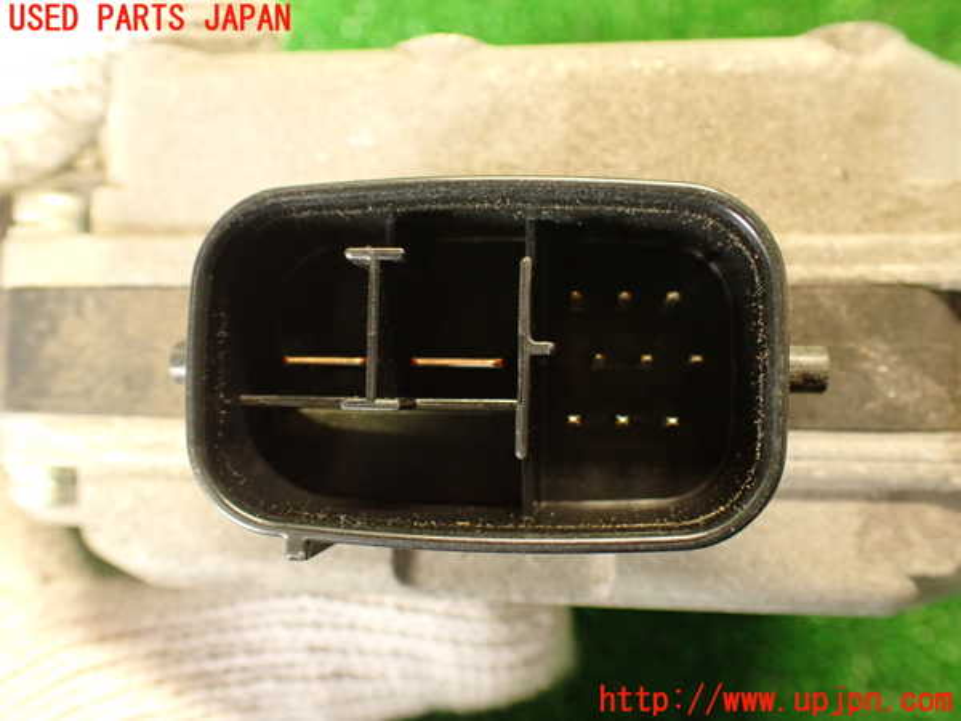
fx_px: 888
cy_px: 360
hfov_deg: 56.8
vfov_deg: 44.2
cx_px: 480
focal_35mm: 32
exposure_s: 1/25
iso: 800
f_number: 2.4
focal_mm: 5.79
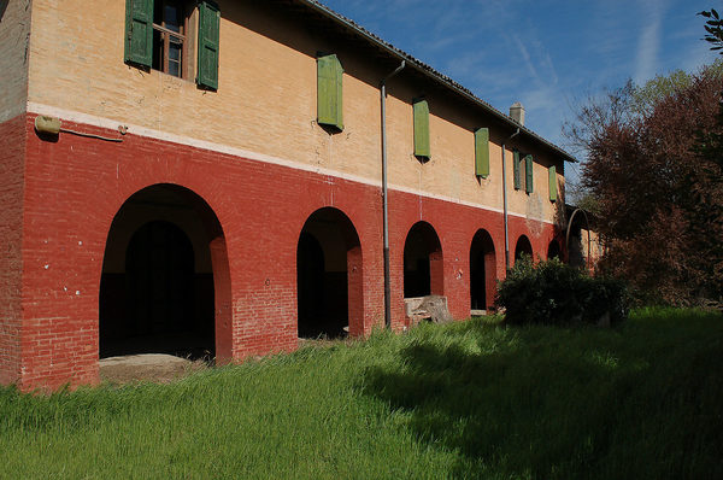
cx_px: 362
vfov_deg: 47.8
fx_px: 541
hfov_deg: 67.5
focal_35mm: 27
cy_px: 240
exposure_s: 1/800
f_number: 9
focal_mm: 18
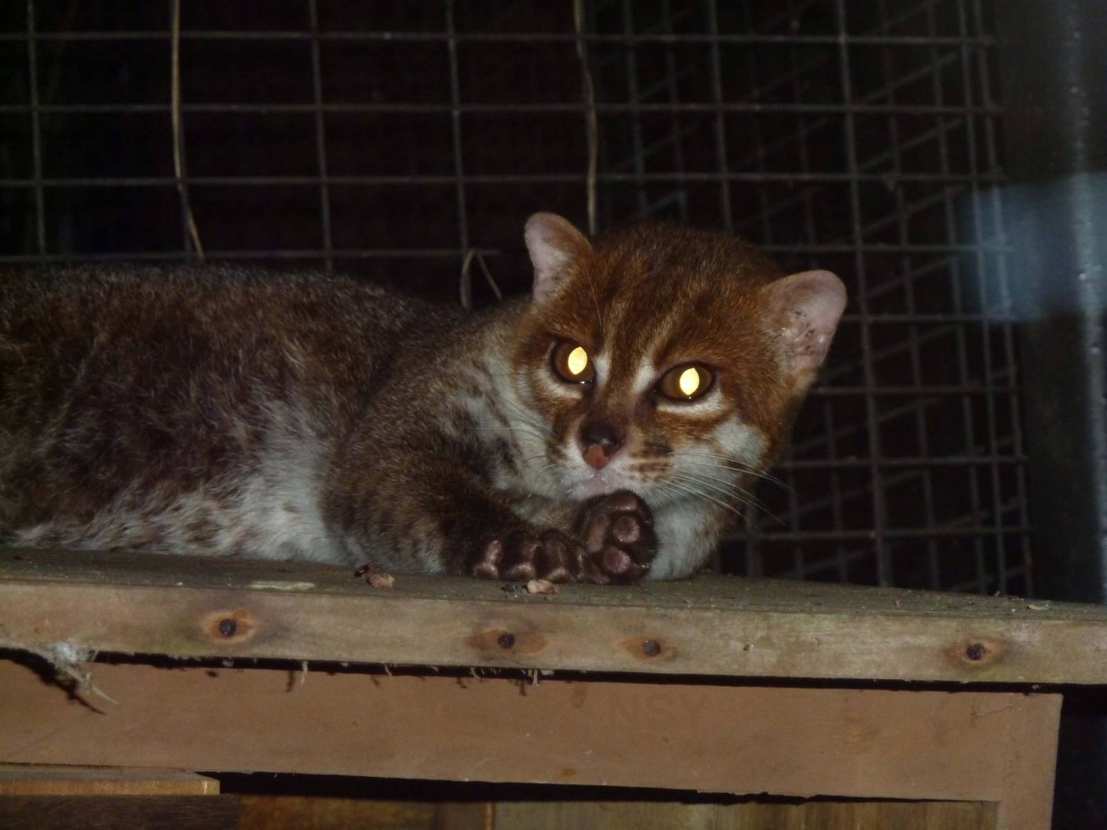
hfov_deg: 9.4
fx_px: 6716
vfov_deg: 7.1
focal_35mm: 210
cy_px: 415
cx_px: 554
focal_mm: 34.4
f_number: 4.6
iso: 400
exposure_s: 1/125
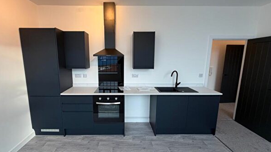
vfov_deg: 61.0
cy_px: 79
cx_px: 125
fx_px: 129
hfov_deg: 92.5
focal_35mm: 18
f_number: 2.2
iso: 160
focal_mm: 2.22
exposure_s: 1/121
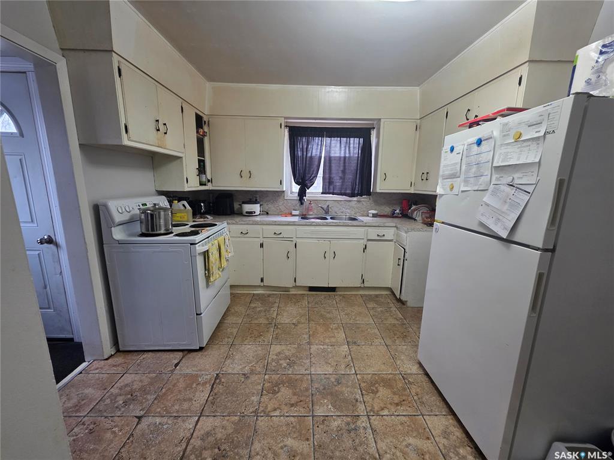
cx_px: 307
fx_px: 231
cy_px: 230
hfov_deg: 106.2
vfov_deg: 89.9
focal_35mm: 13
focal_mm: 2.2
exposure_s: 1/60
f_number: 1.9
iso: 200
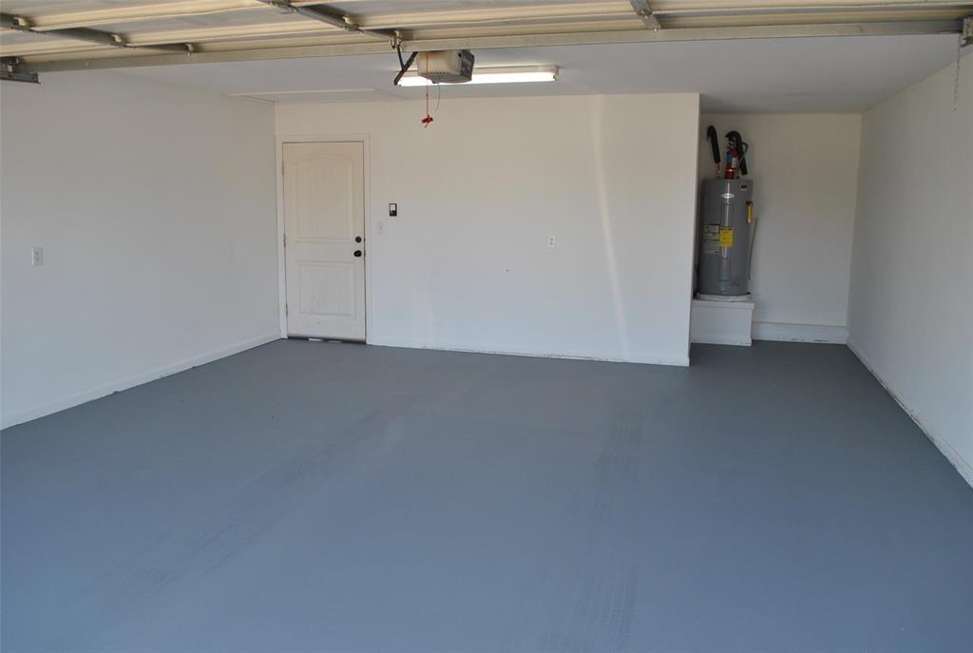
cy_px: 326
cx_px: 486
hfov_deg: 67.3
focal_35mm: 27
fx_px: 731
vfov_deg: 48.1
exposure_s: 1/125
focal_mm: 18
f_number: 5.6
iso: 200
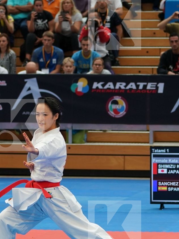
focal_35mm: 217
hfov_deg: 6.8
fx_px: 1496
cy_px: 125
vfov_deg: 9.1
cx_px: 115
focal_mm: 70
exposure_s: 1/500
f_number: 2.8
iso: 800
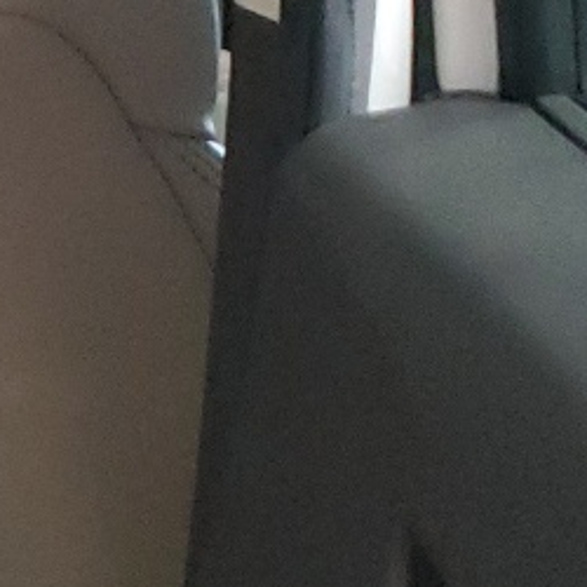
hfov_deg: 10.3
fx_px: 2820
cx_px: -801
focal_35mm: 147
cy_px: 115
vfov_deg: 11.8
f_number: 1.5
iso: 405
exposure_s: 1/60.2
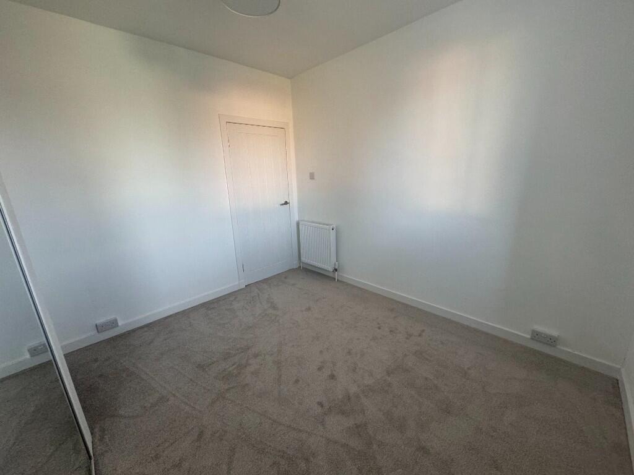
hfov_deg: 102.1
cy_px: 238
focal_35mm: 14
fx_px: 256
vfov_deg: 85.7
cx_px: 317
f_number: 2.2
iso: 250
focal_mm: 2.22
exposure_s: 1/99
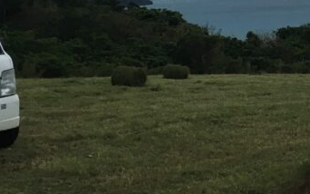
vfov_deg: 13.7
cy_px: -53
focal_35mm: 92
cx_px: 357
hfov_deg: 21.2
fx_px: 778
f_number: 2.2
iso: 32
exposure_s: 1/30
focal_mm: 4.15
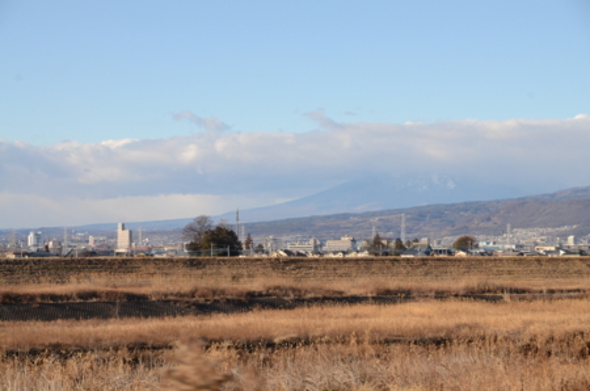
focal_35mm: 105
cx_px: 295
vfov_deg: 13.0
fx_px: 1717
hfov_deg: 19.5
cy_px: 196
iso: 800
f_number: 9
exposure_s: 1/1250
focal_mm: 70
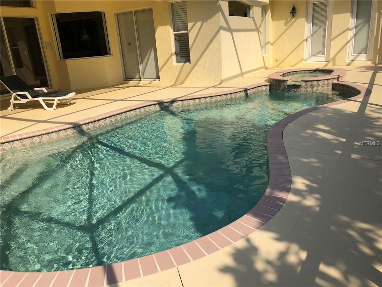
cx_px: 191
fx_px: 309
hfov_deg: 63.4
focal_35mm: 28
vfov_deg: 49.7
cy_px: 144
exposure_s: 1/2024
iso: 20
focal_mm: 4
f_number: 1.8
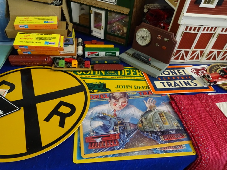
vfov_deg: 54.9
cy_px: 83
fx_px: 164
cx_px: 113
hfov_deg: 69.4
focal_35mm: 25
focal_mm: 4.1
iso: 400
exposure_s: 1/30
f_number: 3.5
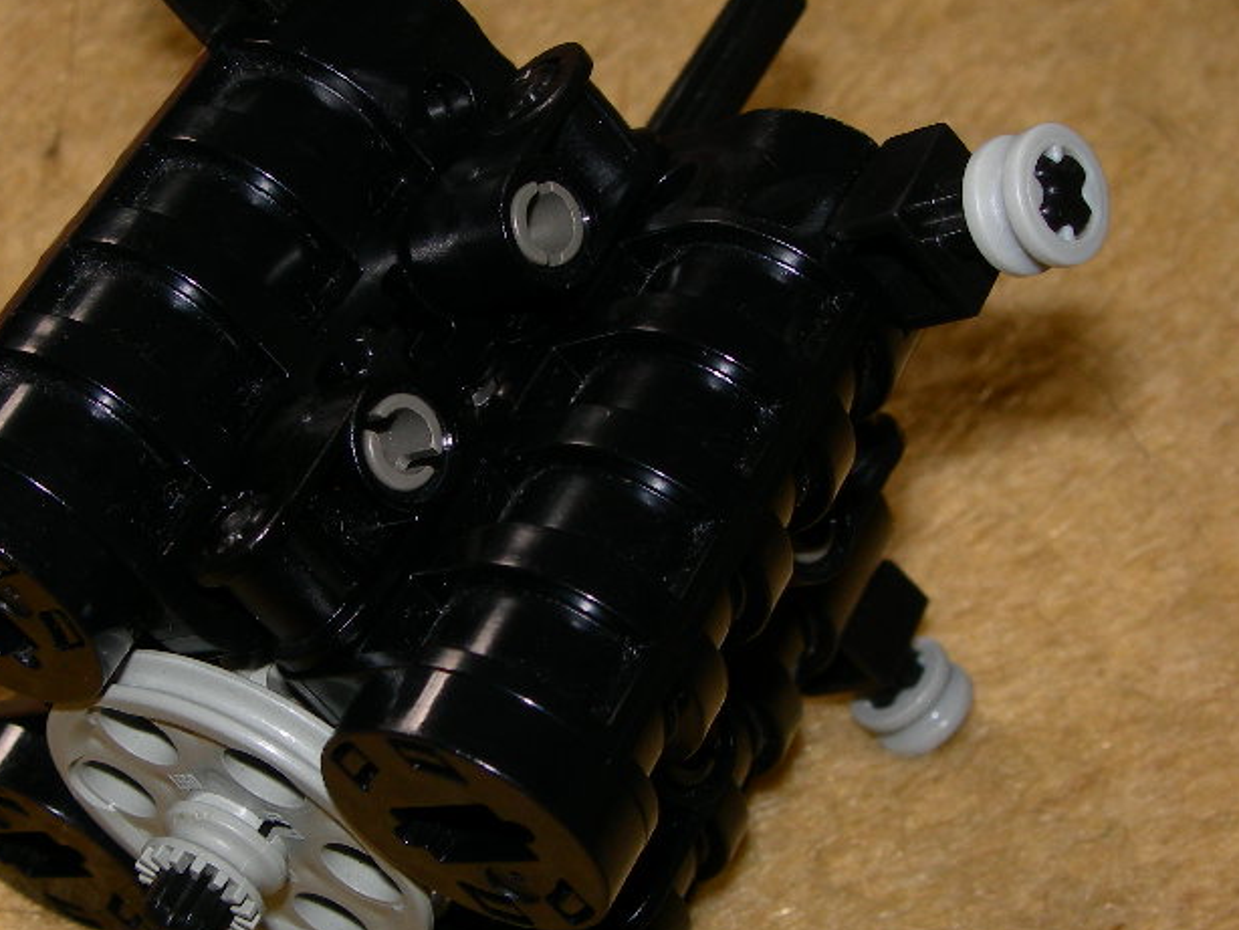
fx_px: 3044
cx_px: 456
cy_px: 490
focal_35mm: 85
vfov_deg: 17.4
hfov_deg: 22.9
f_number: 5.4
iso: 50
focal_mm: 10.6
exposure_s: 1/60.1
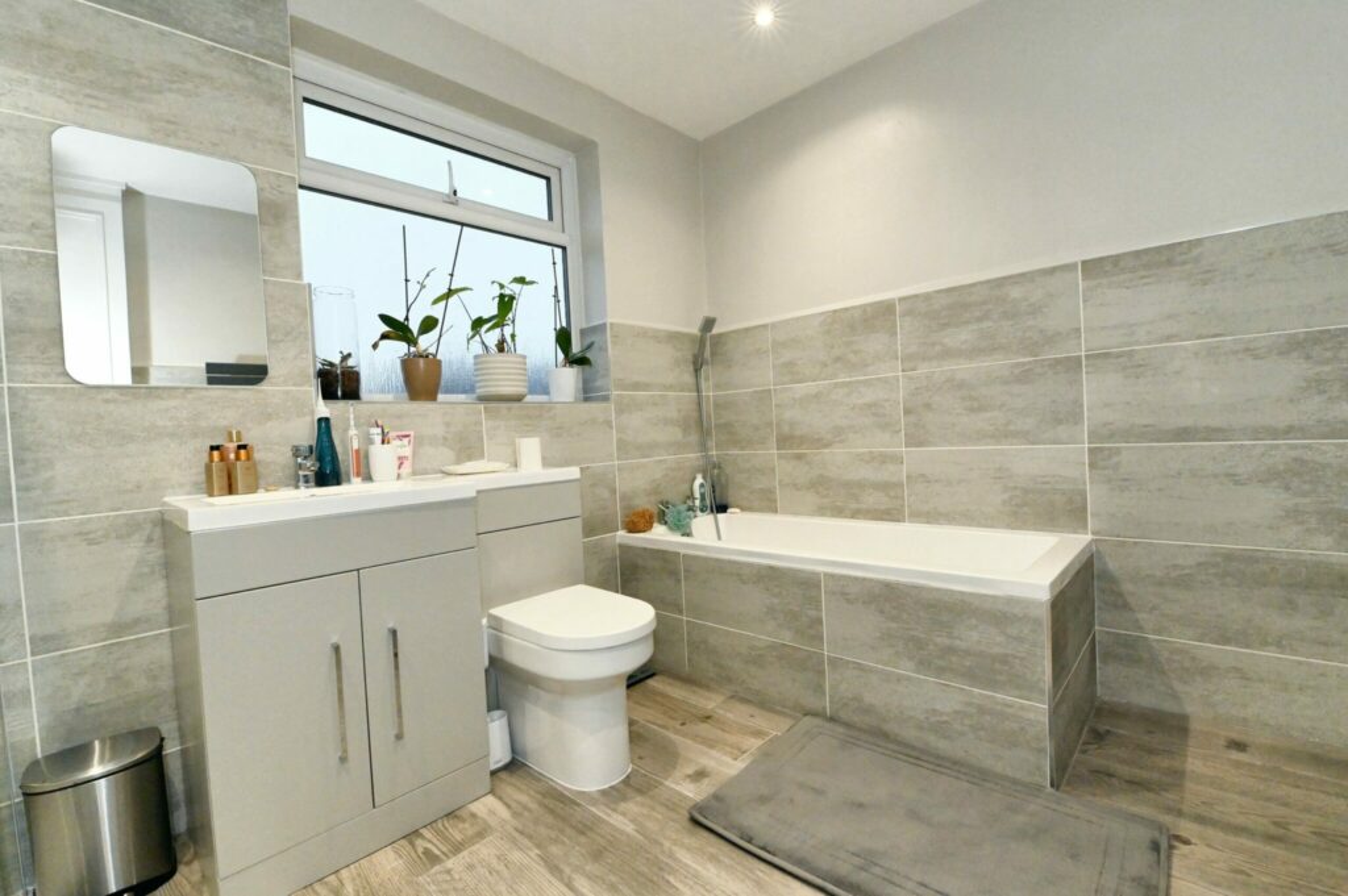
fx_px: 561
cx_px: 674
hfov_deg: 100.4
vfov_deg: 77.2
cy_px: 448
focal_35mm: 15
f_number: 10
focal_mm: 15
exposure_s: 1/200
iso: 6400
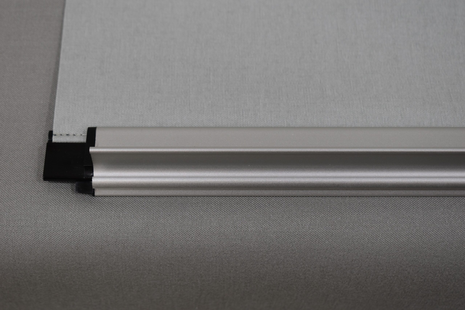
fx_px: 930
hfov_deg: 28.1
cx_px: 232
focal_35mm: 72
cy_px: 155
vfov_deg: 18.9
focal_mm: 48
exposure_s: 1/125
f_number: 5.6
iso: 250
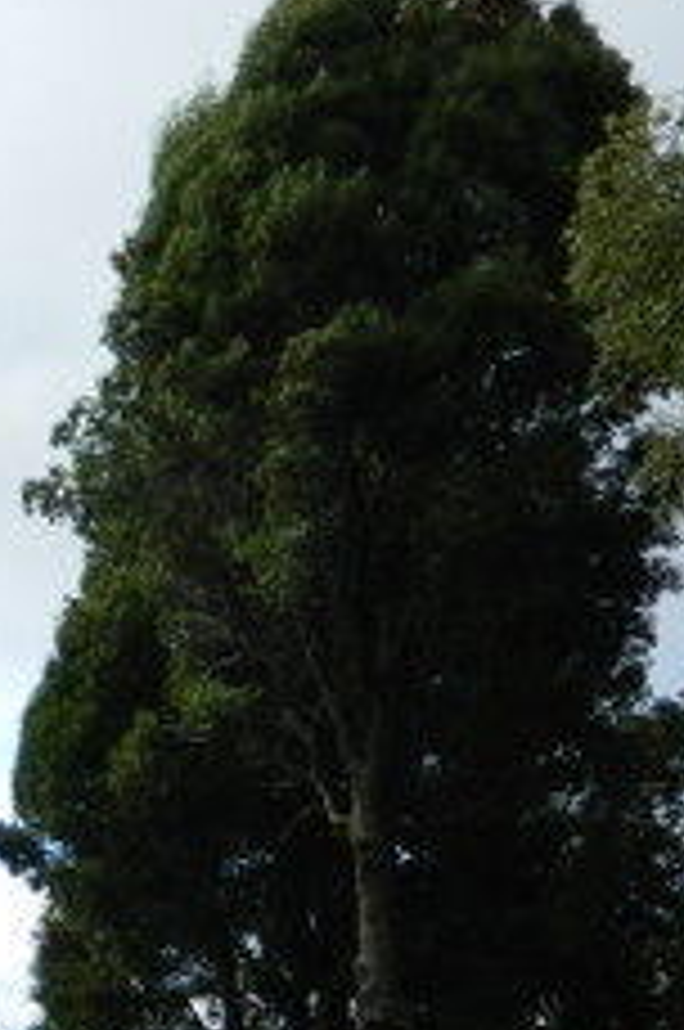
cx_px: -99
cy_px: 963
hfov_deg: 14.6
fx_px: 2601
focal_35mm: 91
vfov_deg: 21.8
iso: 80
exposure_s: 1/500
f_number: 3.1
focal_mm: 4.5
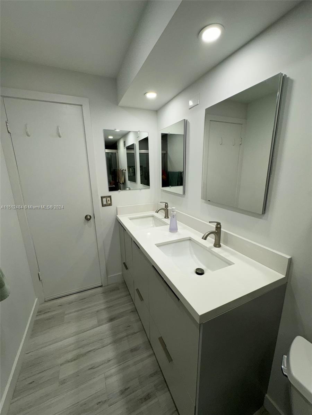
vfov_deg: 102.1
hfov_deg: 85.7
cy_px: 208
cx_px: 156
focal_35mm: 14
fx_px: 168
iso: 64
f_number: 2.2
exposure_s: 1/120
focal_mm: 2.22
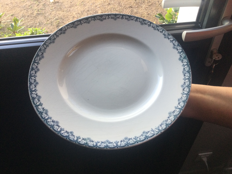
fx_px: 208
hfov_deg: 58.4
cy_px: 87
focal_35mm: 31
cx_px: 116
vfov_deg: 45.4
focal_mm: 3.3
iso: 32
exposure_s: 1/33
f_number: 2.4
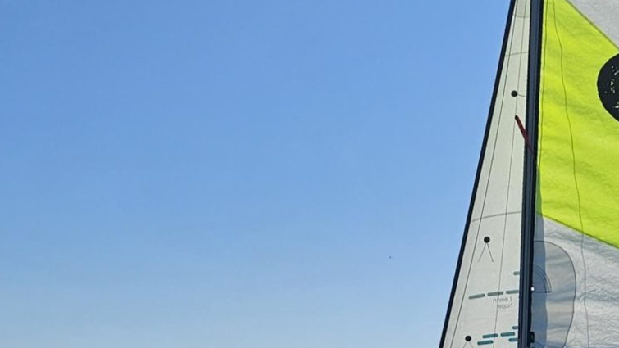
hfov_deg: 24.0
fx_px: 1395
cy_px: 332
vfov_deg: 14.1
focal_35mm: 85
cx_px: 608
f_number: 1.8
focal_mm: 5.4
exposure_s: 1/4408
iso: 25
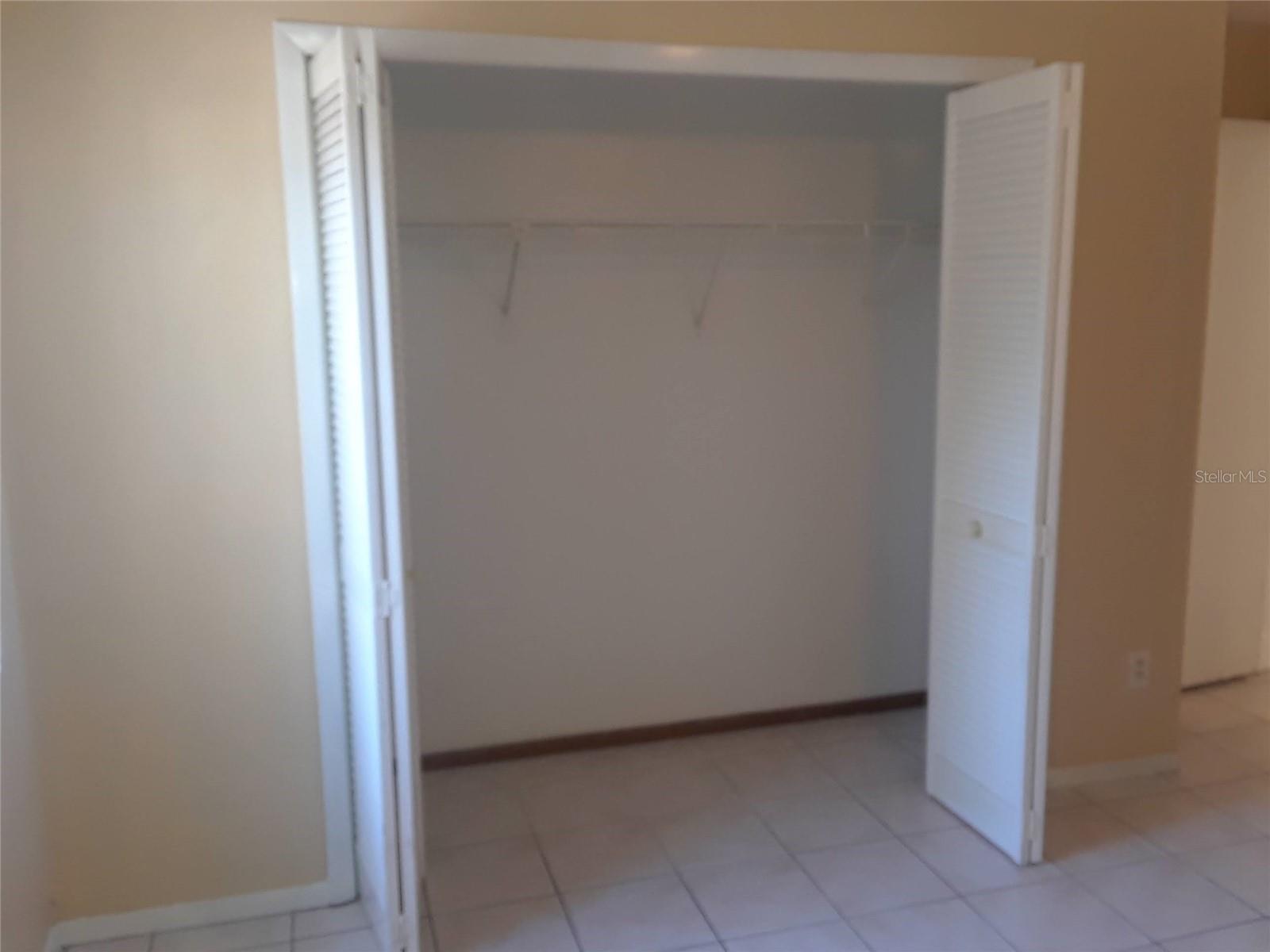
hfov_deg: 60.0
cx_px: 635
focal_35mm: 30
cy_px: 476
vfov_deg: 46.8
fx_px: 1101
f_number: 1.9
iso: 80
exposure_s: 1/30
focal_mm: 2.47
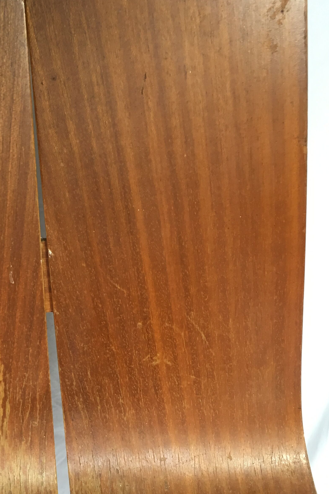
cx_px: 14
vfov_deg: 37.8
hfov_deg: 25.0
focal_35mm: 52
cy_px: 323
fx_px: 713
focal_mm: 4.15
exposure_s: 1/33
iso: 100
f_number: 2.2
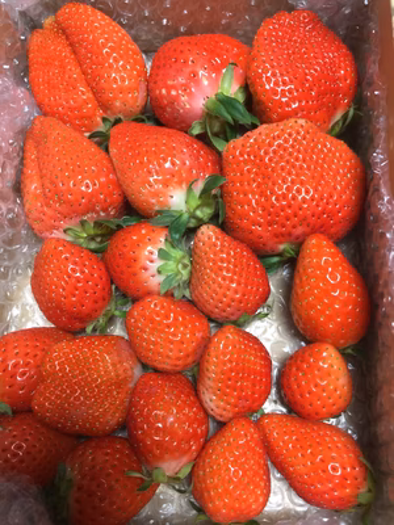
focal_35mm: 29
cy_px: 262
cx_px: 197
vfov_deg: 61.7
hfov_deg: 48.2
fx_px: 440
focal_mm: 4.15
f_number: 2.2
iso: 50
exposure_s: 1/15
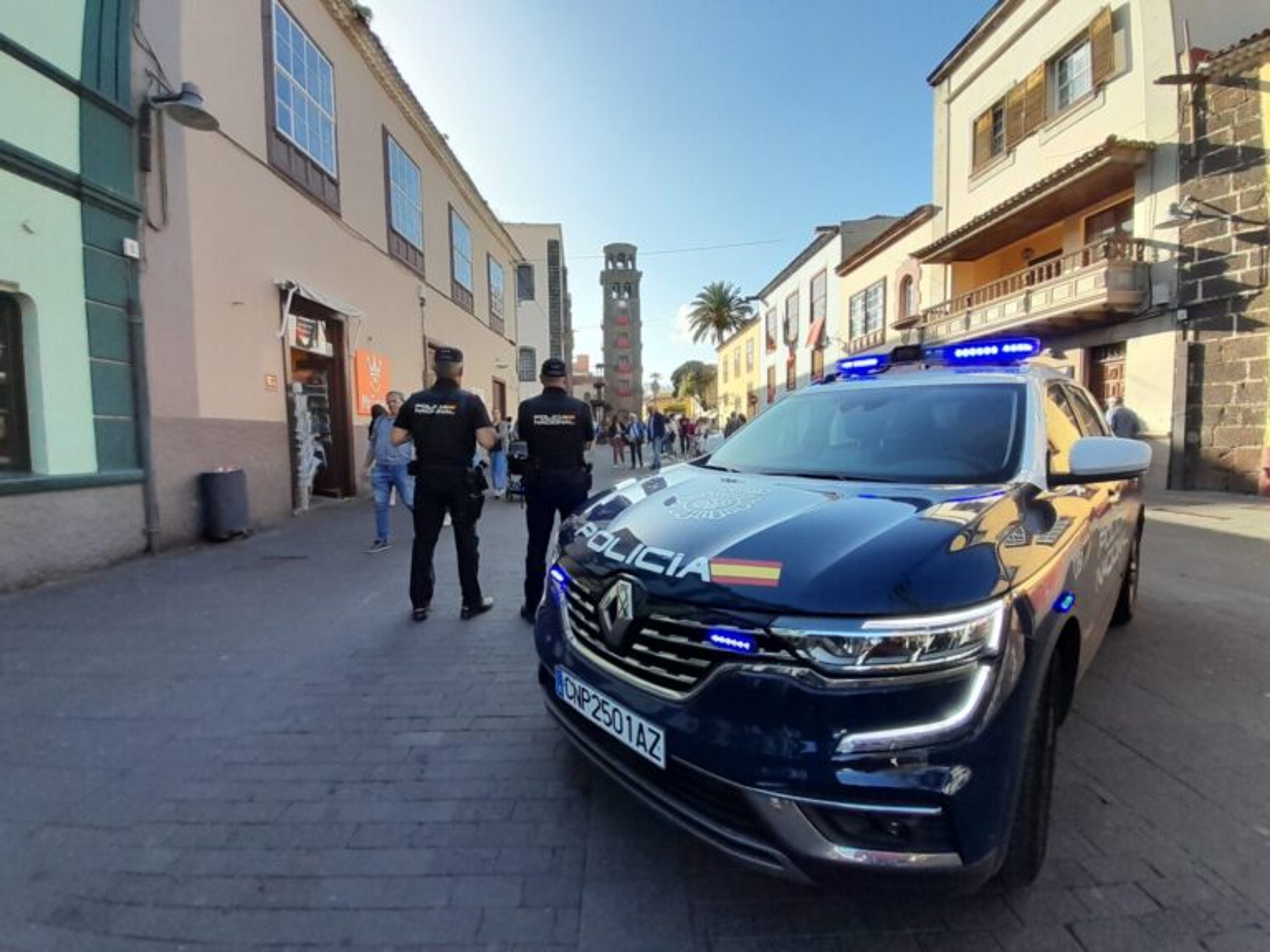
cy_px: 476
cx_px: 635
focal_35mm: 13
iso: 40
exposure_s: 1/478
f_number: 2.2
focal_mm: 1.13
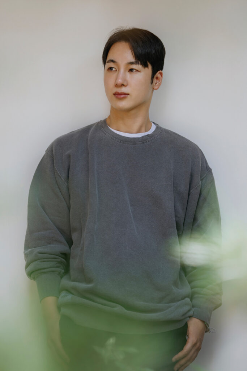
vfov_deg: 15.8
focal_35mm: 130
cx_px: 124
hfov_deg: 10.6
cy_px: 186
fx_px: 1337
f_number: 3.2
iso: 125
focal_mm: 130
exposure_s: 1/250
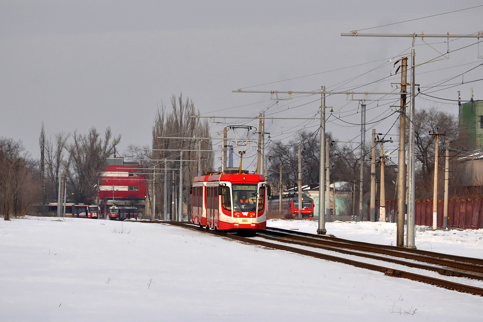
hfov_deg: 12.5
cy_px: 155
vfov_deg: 8.3
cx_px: 233
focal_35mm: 165
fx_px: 2207
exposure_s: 1/500
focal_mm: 105
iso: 200
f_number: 8
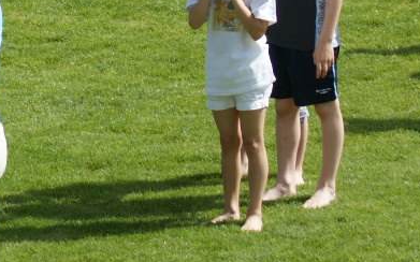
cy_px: 10
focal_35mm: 440
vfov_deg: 3.0
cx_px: -134
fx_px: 5034
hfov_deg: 4.8
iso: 100
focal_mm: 75
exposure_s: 1/160
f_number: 9
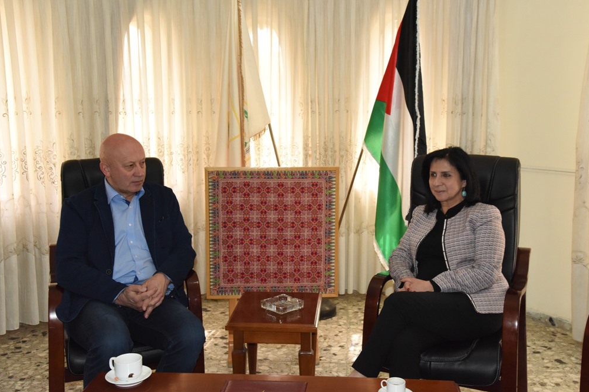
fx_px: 671
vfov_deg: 32.6
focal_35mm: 41
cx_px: 290
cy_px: 192
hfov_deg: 47.4
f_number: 8
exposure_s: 1/250
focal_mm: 40
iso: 5000
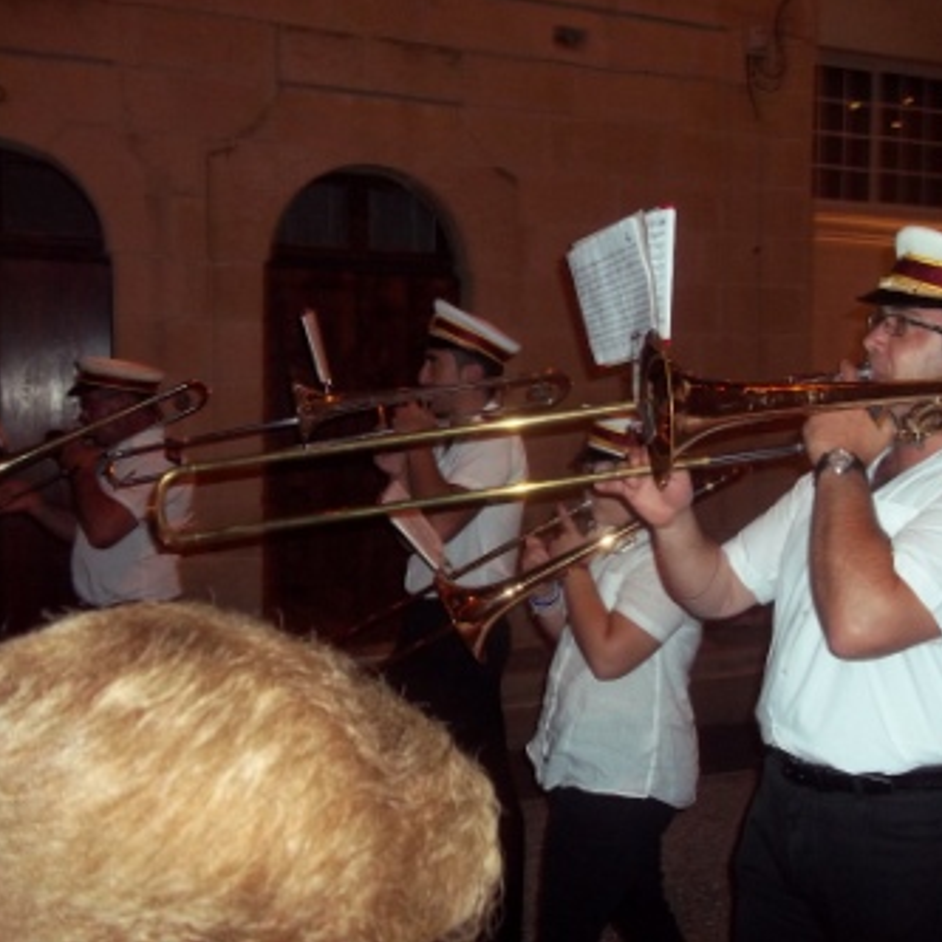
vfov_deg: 43.9
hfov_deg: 43.6
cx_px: 574
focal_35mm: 38
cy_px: 470
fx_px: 1170
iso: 160
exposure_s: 1/30
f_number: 2.9
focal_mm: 5.7
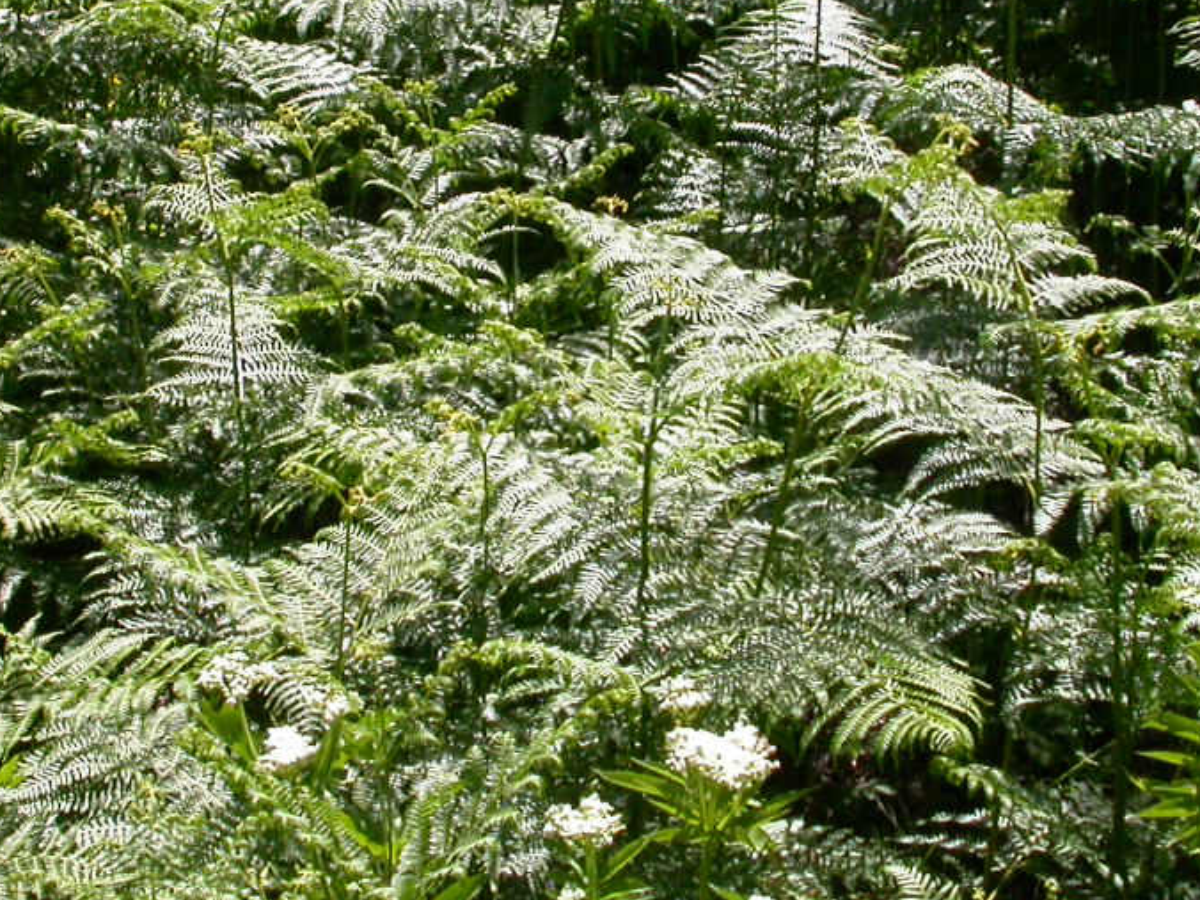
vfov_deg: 20.3
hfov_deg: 27.0
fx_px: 2496
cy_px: 249
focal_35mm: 72
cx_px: 543
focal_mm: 7.85
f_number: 7.5
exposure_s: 1/169
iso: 100
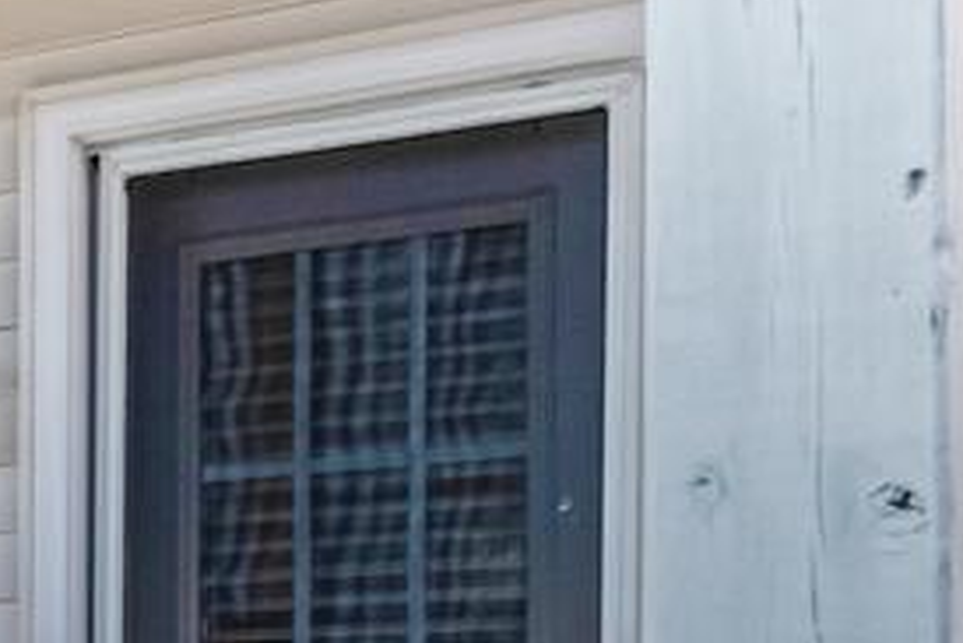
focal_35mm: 105
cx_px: -552
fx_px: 2810
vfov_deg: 12.8
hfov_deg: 17.2
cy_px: 761
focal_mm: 20
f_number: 8
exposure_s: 1/800
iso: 400
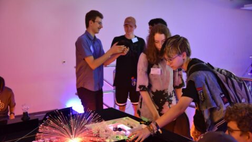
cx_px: 127
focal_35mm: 38
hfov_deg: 52.8
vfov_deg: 31.2
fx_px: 254
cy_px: 74
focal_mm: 36
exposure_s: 1/25
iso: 6400
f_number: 2.8
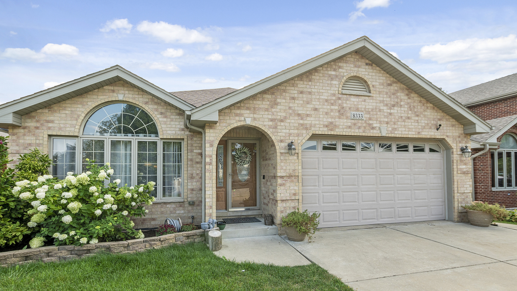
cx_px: 257
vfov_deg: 67.1
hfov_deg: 99.4
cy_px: 145
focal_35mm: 16
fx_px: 219
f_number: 7.1
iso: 250
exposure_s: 1/250
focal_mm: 10
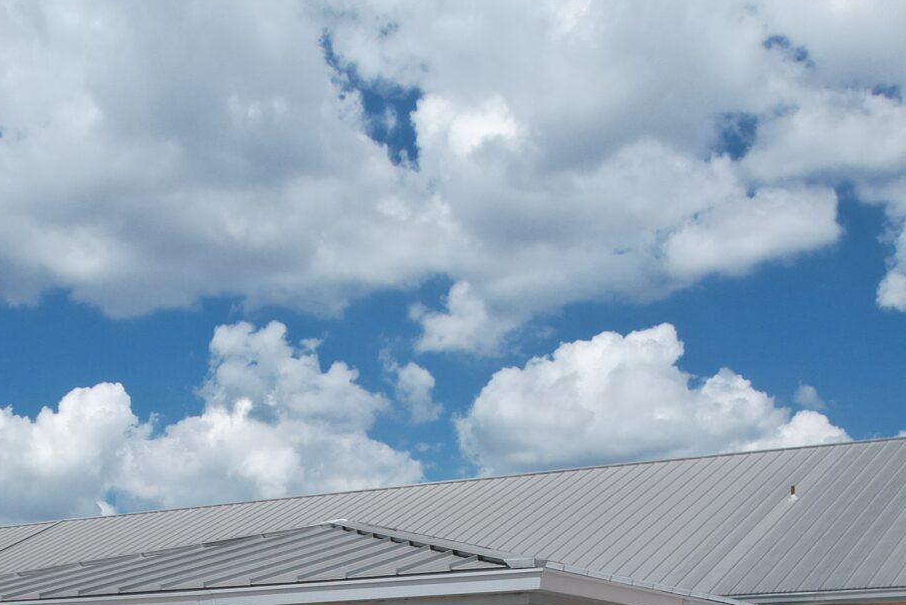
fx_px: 1561
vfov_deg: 20.4
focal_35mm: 62
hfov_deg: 31.9
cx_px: 260
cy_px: 742
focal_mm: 8.38
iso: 120
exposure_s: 1/1250
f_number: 2.8
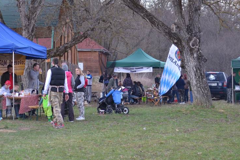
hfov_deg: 22.0
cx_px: 56
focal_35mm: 92
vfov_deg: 14.9
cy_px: 61
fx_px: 612
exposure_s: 1/160
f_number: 2.8
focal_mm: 35
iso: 100
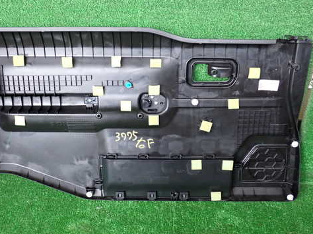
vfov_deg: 37.7
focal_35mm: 38
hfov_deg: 48.9
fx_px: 343
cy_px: 112
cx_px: 136
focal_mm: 5.4
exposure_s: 1/30
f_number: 2.3
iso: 250
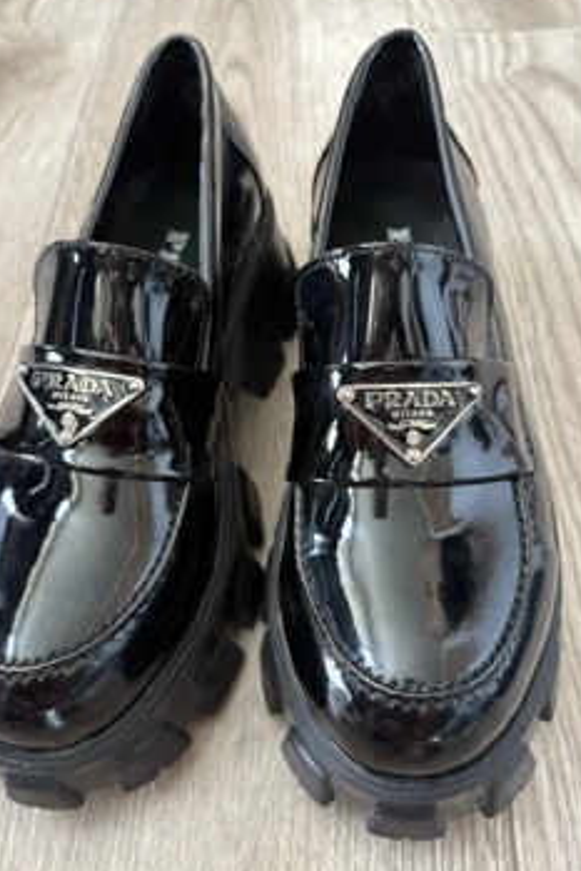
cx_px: 309
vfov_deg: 60.2
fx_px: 750
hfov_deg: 42.3
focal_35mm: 31
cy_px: 462
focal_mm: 5.96
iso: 125
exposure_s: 1/66
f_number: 1.6
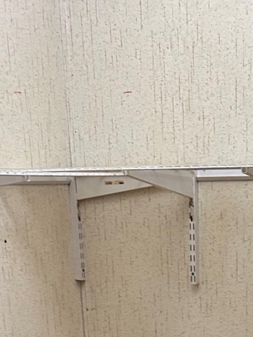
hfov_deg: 18.3
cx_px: 242
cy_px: 496
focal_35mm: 79
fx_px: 771
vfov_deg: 21.1
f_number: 1.5
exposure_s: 1/60
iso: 200
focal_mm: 5.7
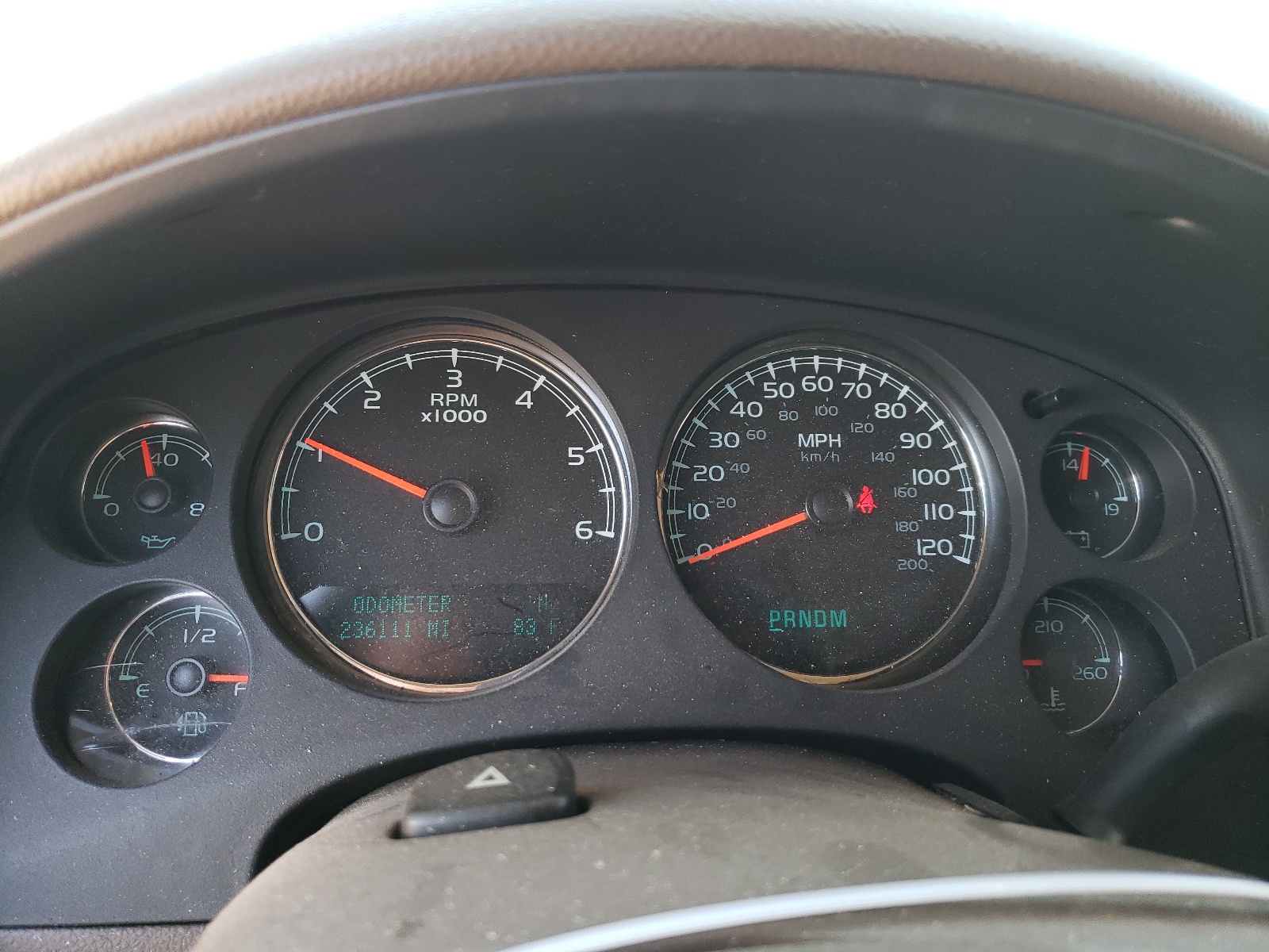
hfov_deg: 67.3
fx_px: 953
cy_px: 476
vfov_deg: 53.1
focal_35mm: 26
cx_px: 634
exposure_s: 1/120
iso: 81
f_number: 1.5
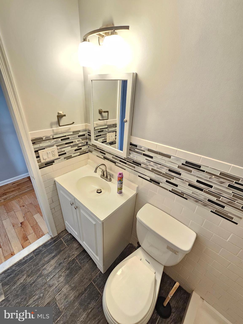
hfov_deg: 89.9
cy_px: 162
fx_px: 122
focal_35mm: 13
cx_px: 122
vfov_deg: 106.2
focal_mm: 2.2
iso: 320
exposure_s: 1/40
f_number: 2.2
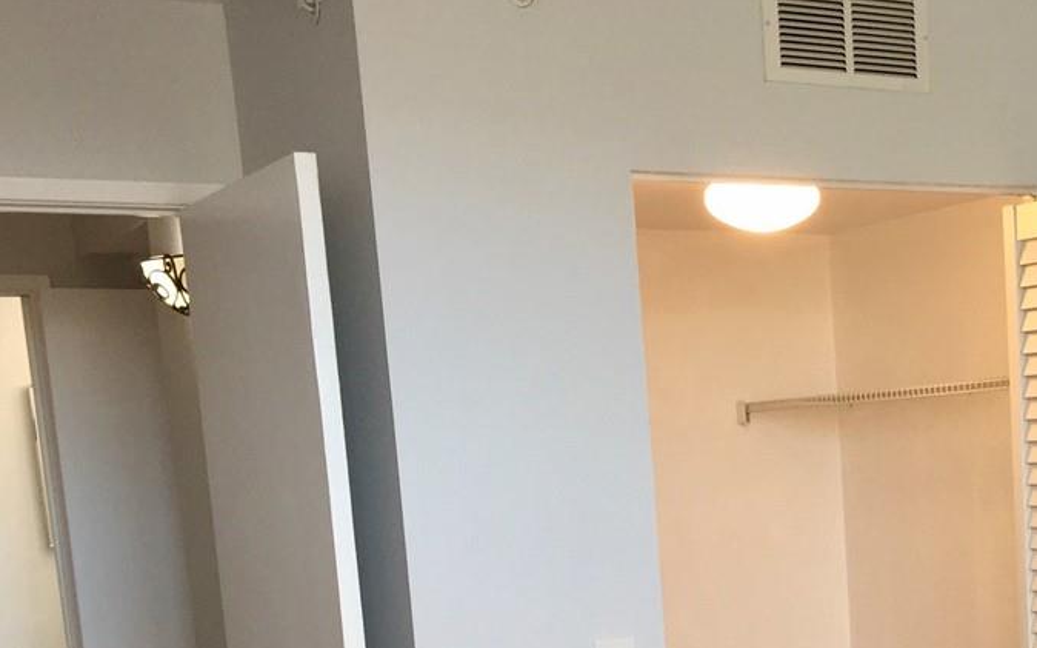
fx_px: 2063
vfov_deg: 16.9
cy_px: 819
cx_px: 1032
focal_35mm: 73
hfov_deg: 26.7
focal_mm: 4.15
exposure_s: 1/30
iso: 40
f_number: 2.2
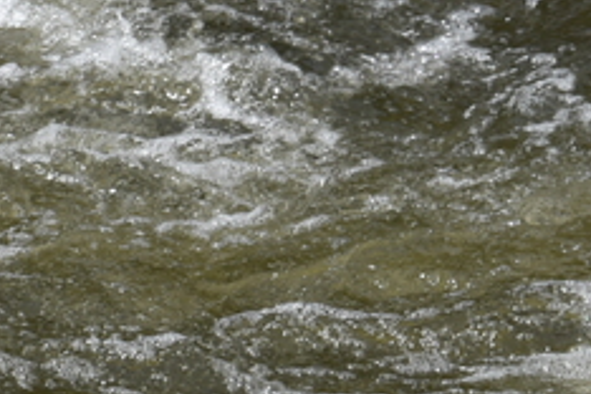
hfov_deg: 3.0
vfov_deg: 2.0
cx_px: -712
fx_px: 11245
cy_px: 445
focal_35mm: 685
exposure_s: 1/320
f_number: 9
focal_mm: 125
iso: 100
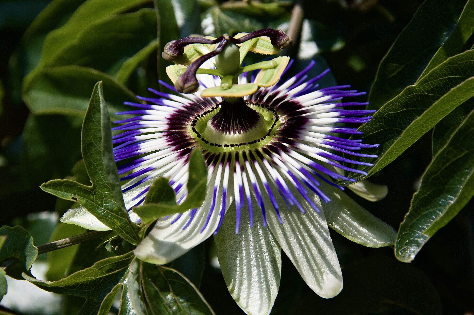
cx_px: 237
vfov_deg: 4.6
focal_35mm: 300
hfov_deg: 6.9
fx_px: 3947
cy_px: 158
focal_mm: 200
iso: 400
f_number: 14
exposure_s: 1/250
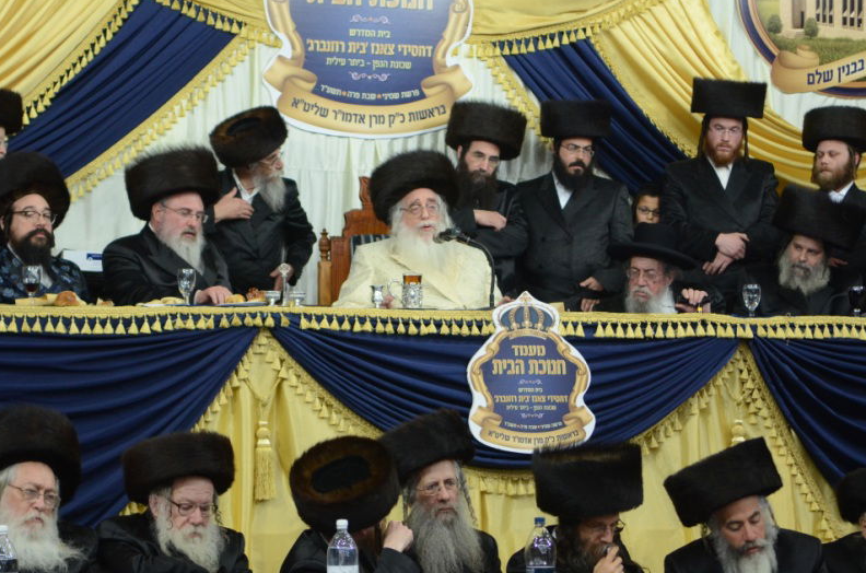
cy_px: 296
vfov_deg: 12.8
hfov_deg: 19.2
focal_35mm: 107
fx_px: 2559
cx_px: 376
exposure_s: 1/100
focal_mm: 55
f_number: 2.8
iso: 1250
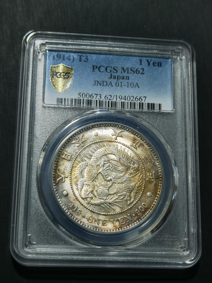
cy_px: 142
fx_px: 506
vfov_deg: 31.2
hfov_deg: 23.7
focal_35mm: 62
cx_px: 106
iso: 64
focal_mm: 6.67
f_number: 1.9
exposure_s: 1/100
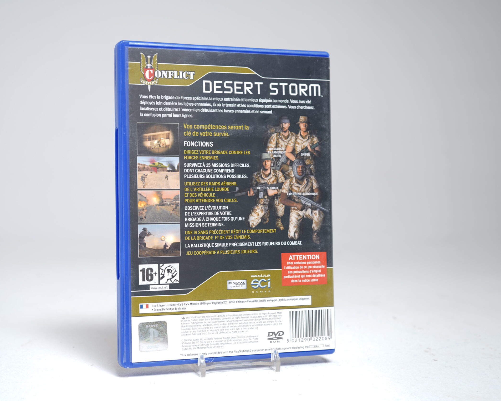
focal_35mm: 48
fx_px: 712
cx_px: 222
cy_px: 203
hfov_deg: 38.7
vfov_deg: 31.5
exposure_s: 1/2.5
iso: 64
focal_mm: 42
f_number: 5.6
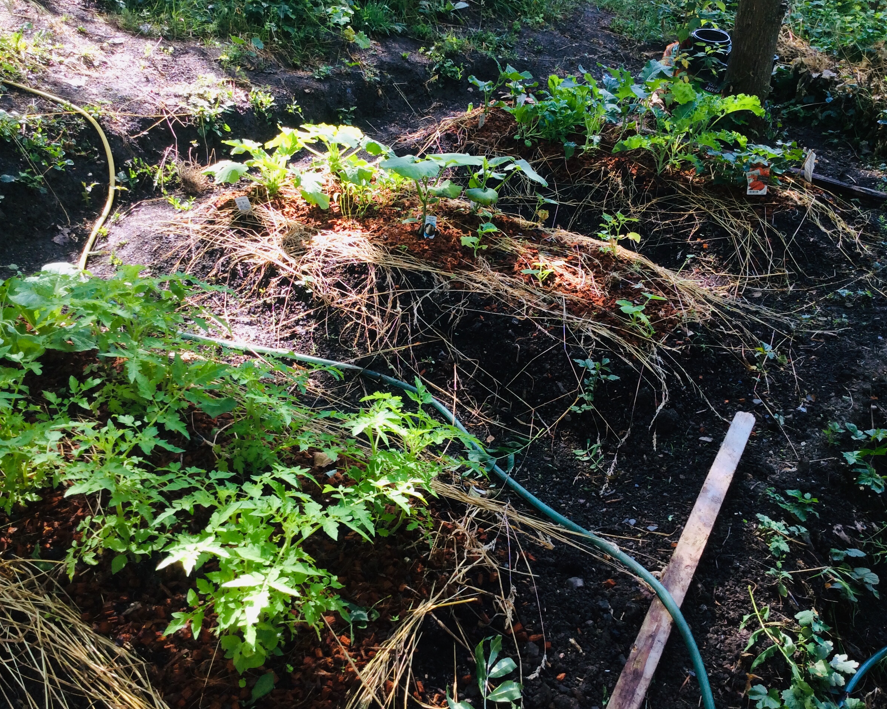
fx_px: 892
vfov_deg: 43.4
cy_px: 354
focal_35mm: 34
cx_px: 445
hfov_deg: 52.8
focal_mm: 3.3
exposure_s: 1/170
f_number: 2.4
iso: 32
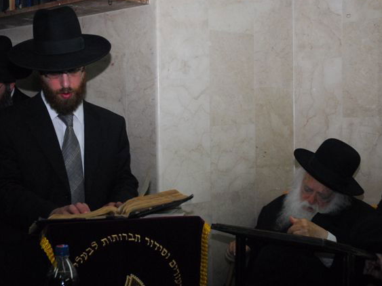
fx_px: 635
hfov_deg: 33.5
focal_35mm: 58
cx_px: 183
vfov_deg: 25.4
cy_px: 142
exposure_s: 1/125
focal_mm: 35
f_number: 6.3
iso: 1000
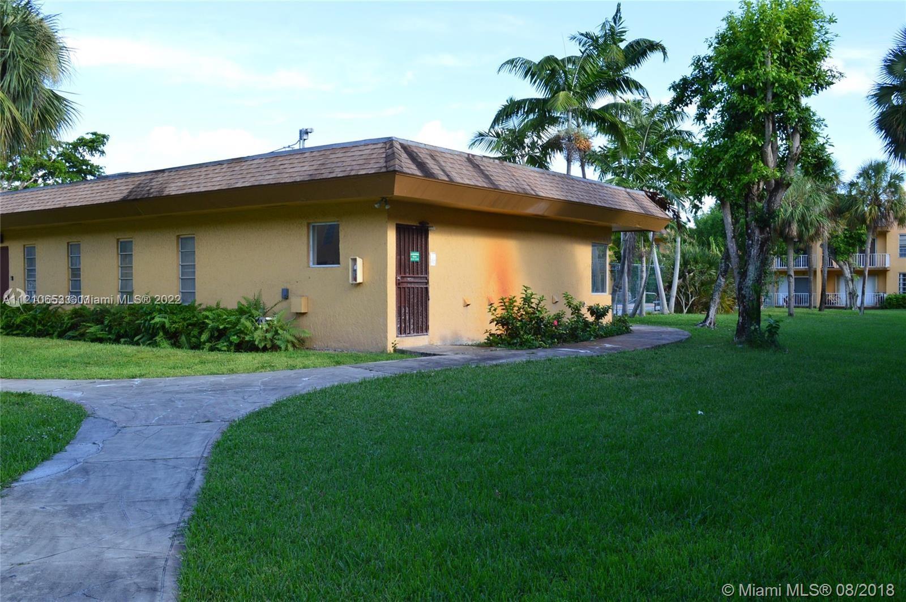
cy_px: 301
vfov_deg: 39.9
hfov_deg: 57.3
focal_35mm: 33
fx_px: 830
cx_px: 453
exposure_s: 1/200
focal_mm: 22
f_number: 10
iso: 400
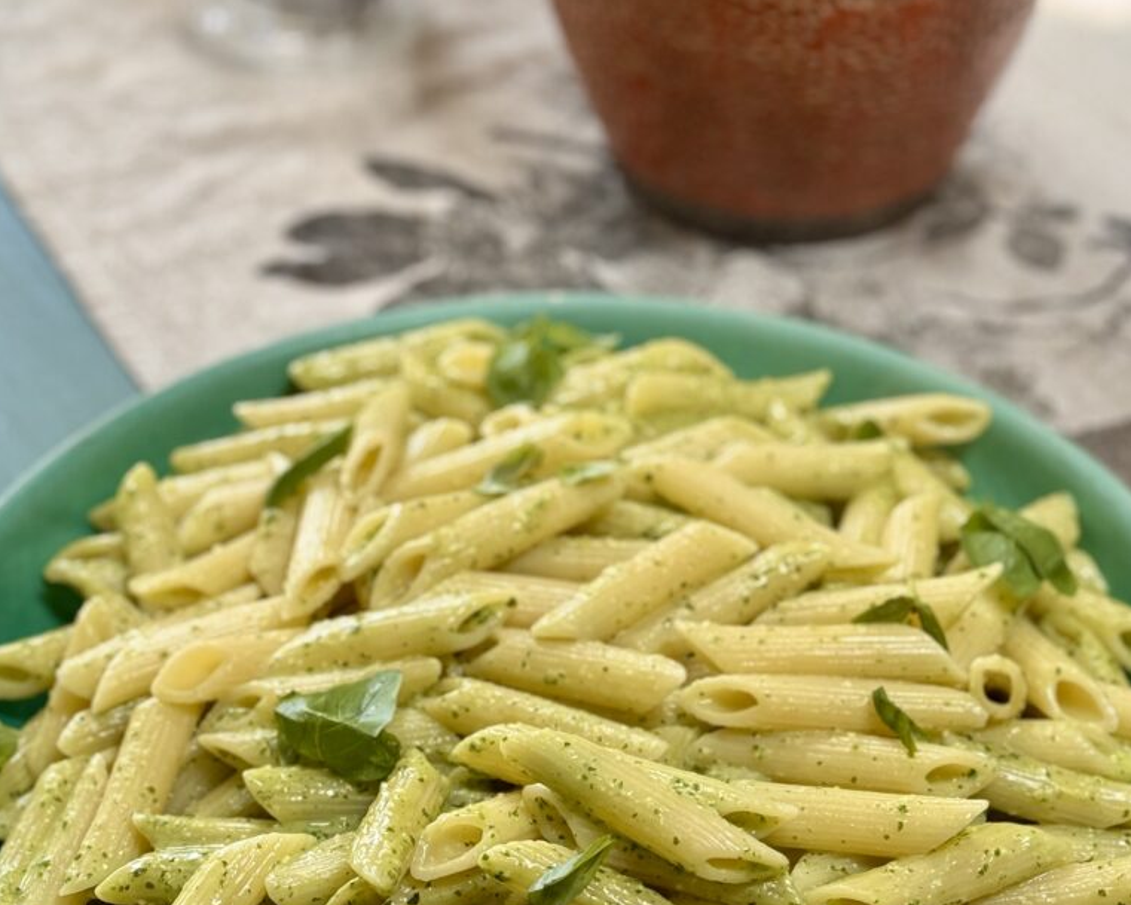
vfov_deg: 24.2
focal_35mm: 63
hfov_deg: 30.0
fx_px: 2109
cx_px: 566
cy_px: 565
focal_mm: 6.76
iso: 50
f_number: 1.78
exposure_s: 1/168
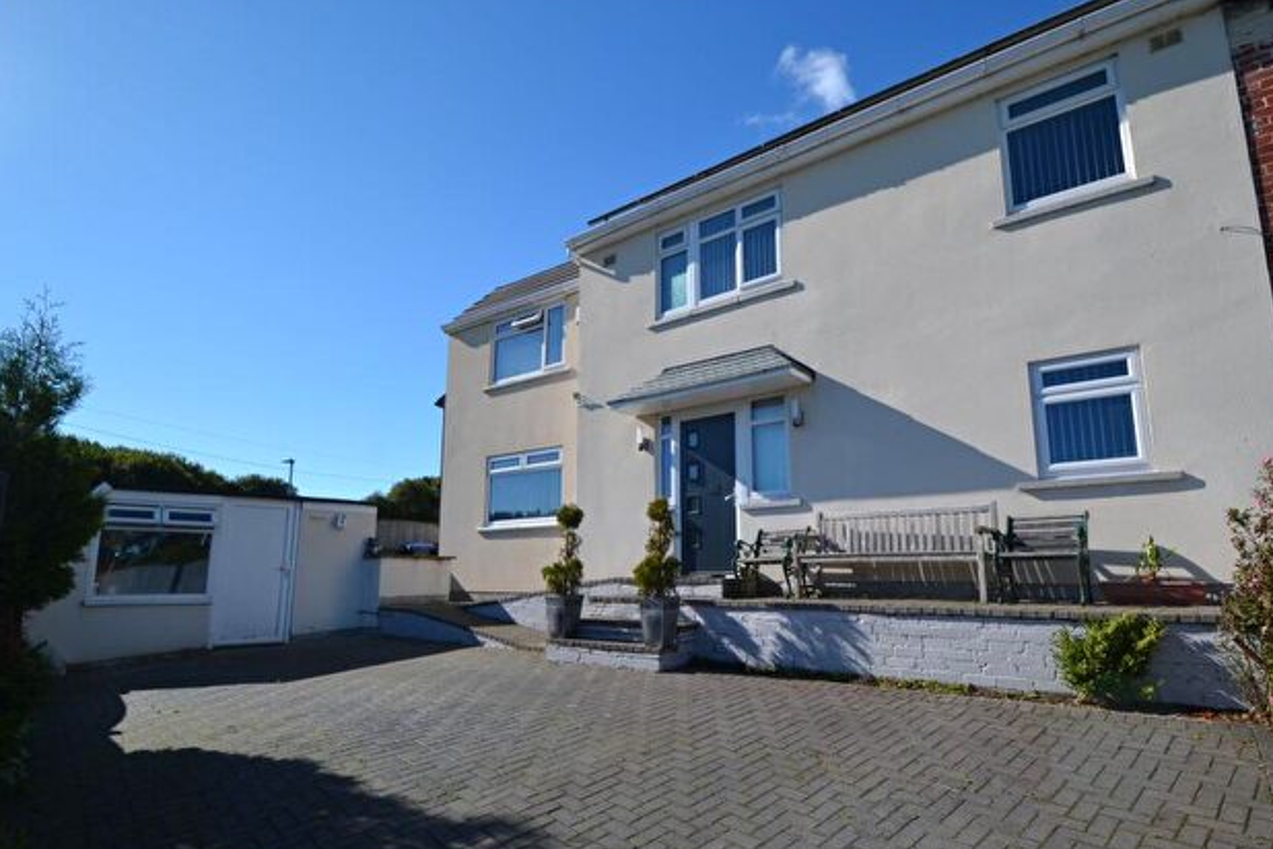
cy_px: 461
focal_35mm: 17
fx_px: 601
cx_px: 672
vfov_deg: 70.3
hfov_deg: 93.2
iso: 100
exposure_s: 1/200
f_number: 7.1
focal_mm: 10
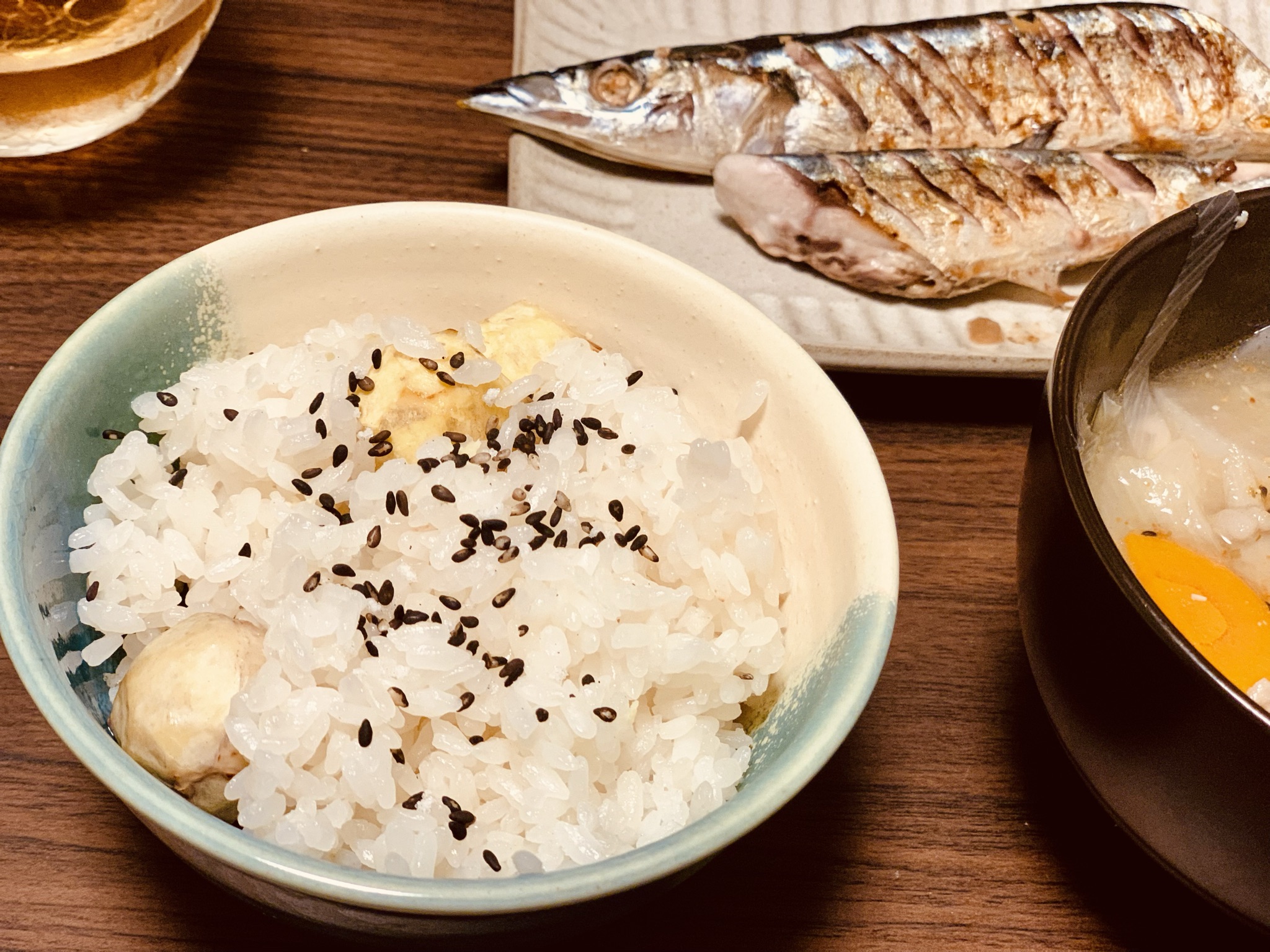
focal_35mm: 52
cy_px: 476
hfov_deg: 36.8
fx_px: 1908
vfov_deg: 28.0
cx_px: 635
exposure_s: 1/60
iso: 160
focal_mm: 6
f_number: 2.4
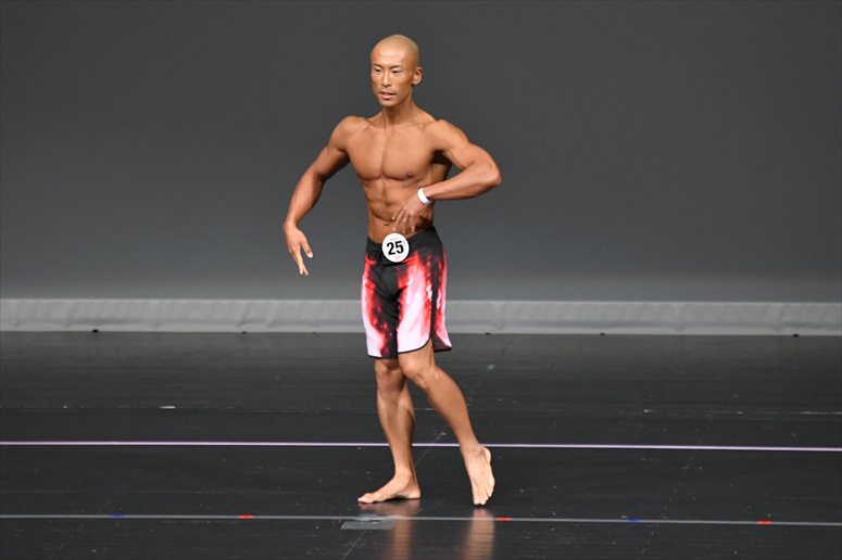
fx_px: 8767
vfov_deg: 3.7
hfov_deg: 5.5
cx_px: 421
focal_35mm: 375
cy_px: 280
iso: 4000
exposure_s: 1/400
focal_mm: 250
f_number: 5.6
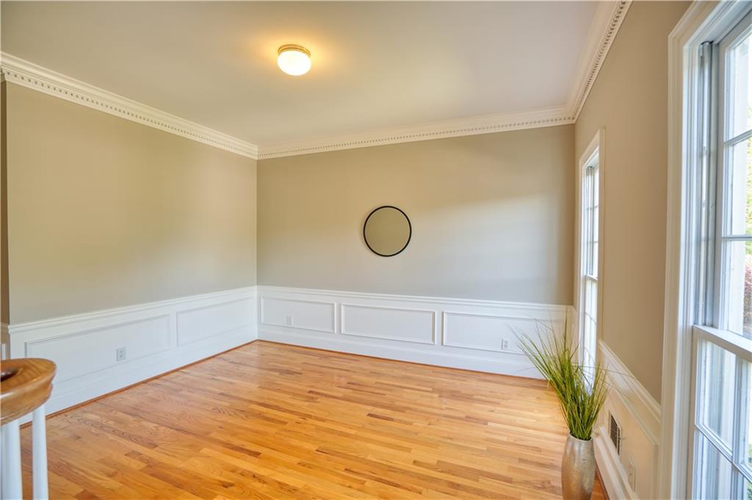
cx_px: 376
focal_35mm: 16
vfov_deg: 73.7
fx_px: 334
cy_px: 250
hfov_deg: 96.8
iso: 250
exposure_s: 1/30
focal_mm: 16
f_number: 5.6
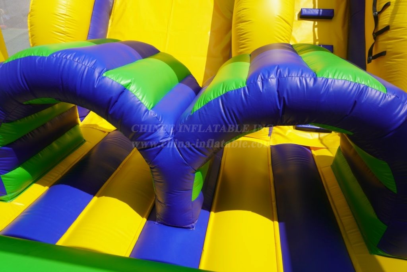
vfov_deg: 53.1
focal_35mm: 24
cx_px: 204
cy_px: 136
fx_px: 271
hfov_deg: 73.7
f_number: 10
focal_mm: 16
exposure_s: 1/200
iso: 100
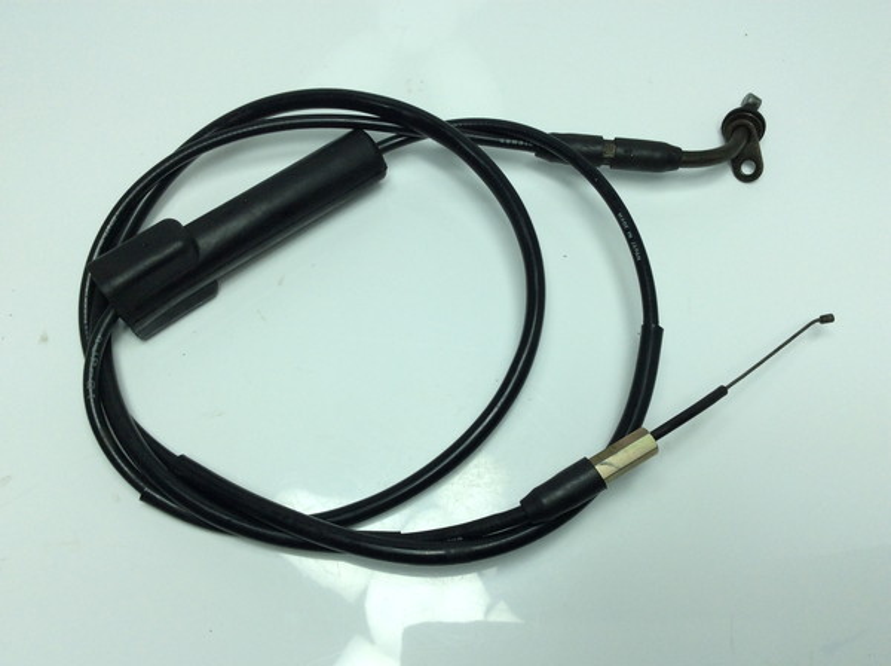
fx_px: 822
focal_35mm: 32
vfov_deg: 44.0
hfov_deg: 56.9
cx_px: 446
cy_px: 333
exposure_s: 1/520
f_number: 2.4
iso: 32
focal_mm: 3.3
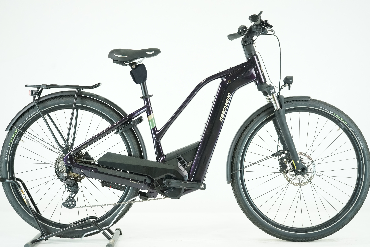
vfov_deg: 23.0
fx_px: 606
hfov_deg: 33.9
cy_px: 125
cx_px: 186
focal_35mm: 59
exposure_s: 1/200
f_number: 5
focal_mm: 58
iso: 2500
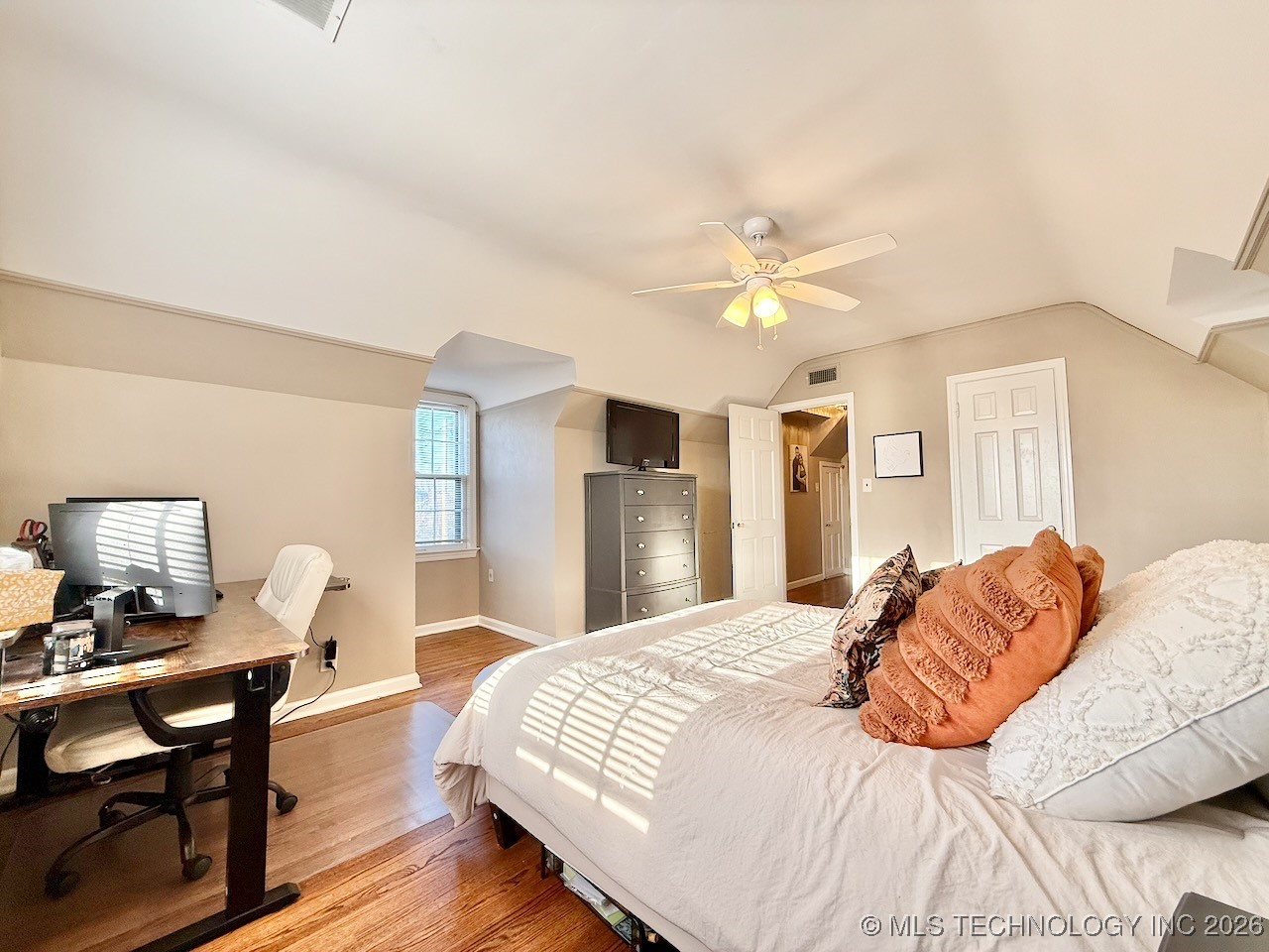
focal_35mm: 14
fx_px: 513
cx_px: 634
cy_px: 476
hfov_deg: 102.1
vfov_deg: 85.7
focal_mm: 2.22
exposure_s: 1/99
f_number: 2.2
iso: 250
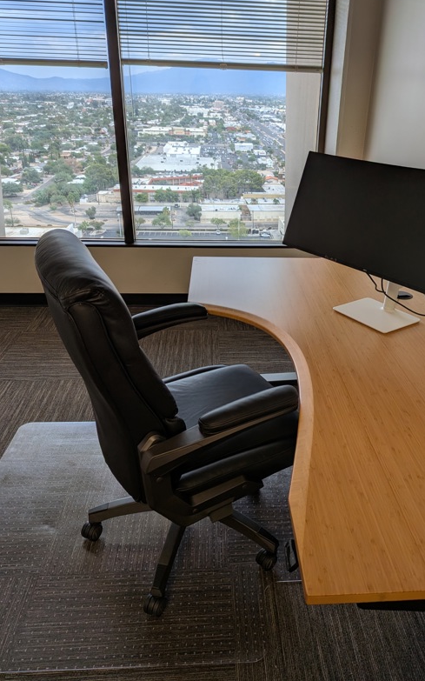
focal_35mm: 26
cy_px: 335
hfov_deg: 47.2
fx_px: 482
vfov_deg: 70.4
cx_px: 260
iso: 27
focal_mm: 4.53
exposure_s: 1/75.6
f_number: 1.7
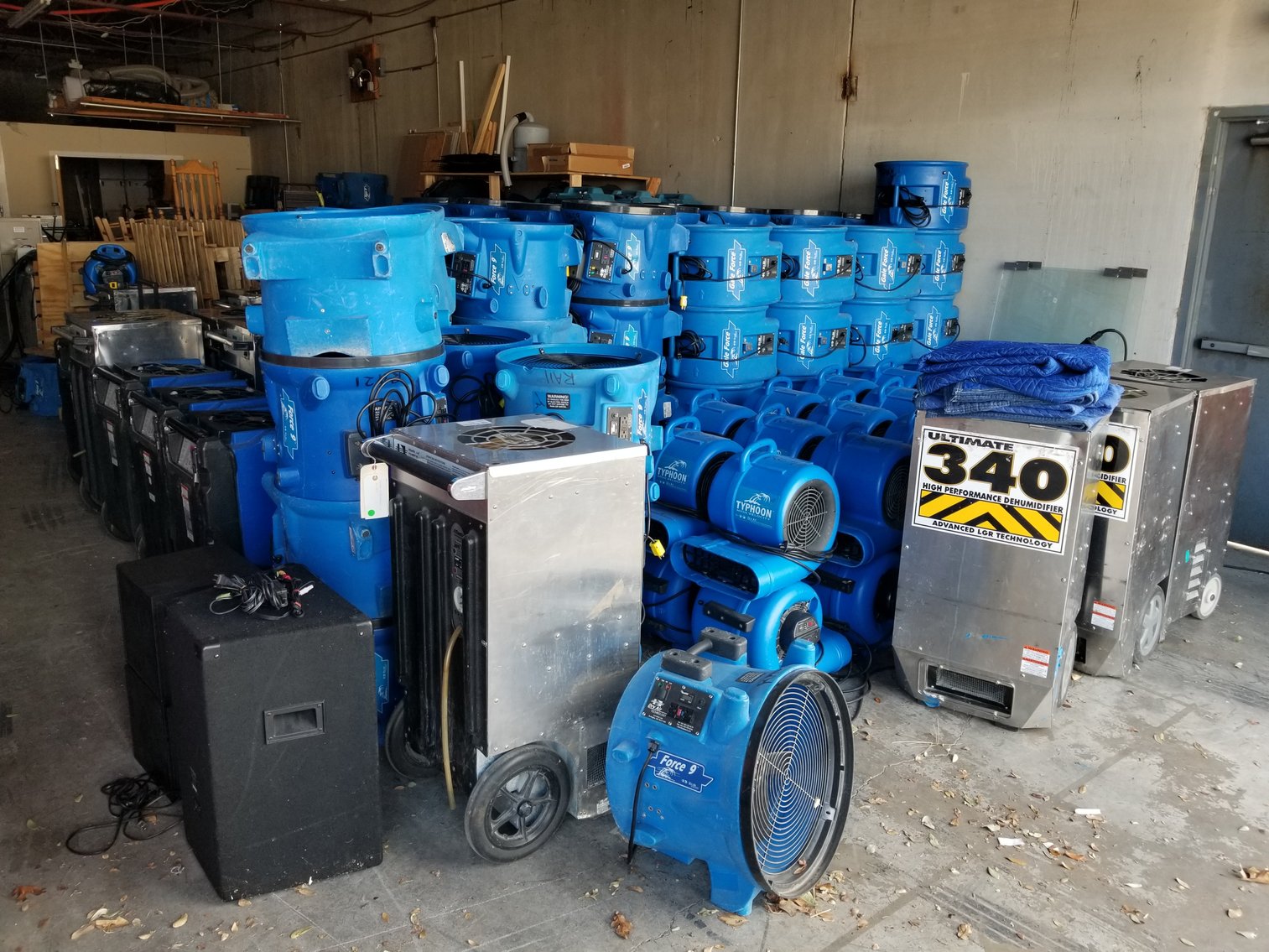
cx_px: 634
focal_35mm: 26
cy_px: 476
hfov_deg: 67.3
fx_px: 953
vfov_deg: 53.1
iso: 64
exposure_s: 1/120
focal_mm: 4.25
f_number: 1.7
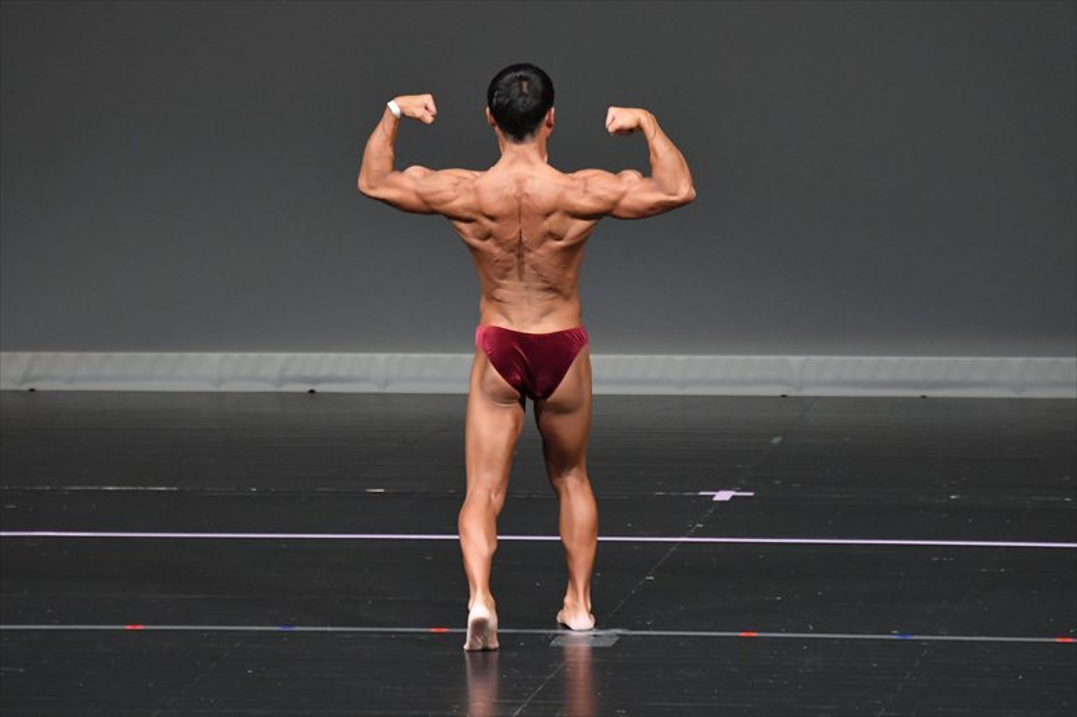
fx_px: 10316
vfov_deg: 4.0
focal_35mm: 345
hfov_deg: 6.0
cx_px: 538
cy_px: 358
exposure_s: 1/400
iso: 4000
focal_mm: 230
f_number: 5.6
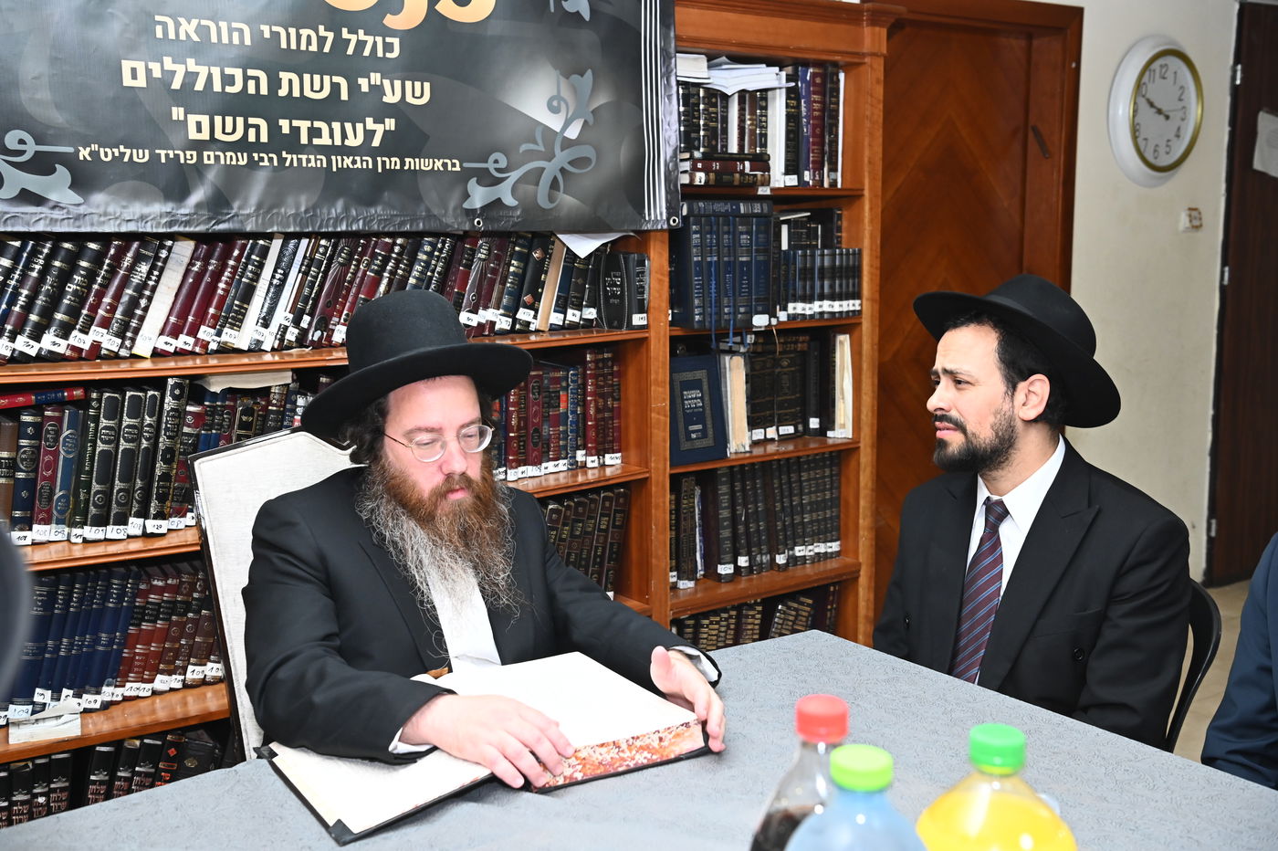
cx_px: 639
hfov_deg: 48.5
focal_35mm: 40
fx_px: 1419
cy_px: 426
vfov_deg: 33.4
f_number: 5.6
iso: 2000
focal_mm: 40
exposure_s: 1/160
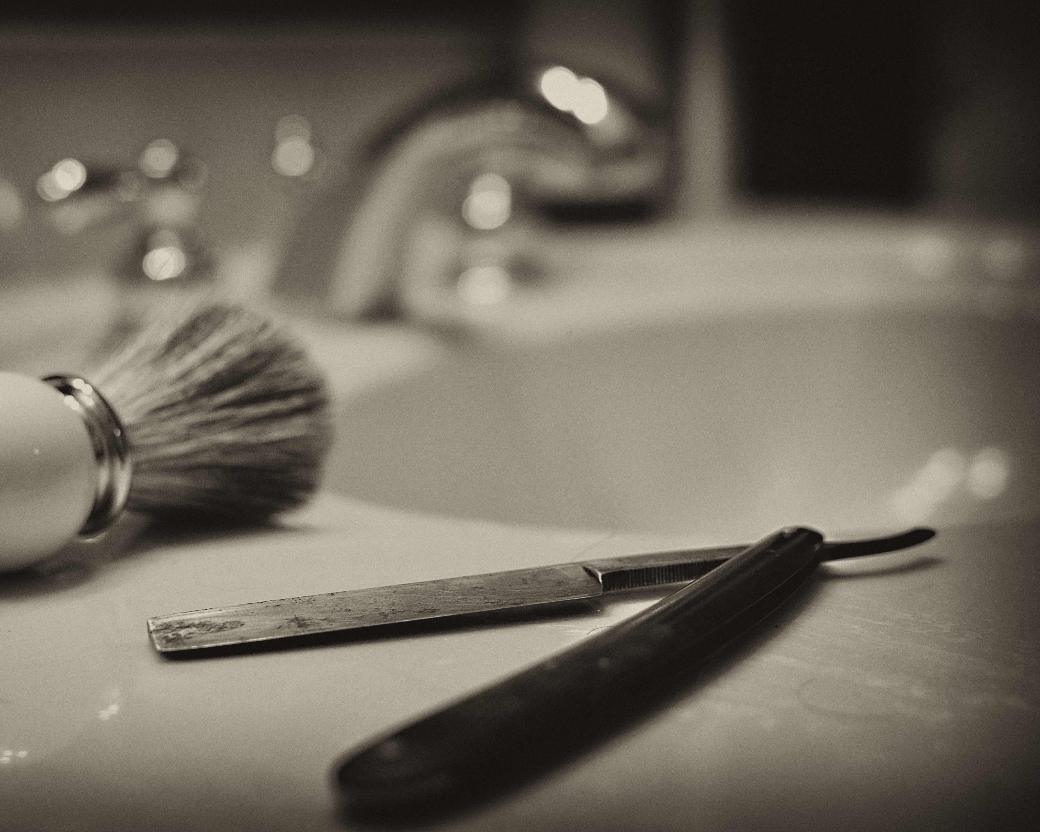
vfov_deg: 25.6
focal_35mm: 60
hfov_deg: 31.6
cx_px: 417
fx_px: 1833
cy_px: 416
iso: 800
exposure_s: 1/60
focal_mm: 35
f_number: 4
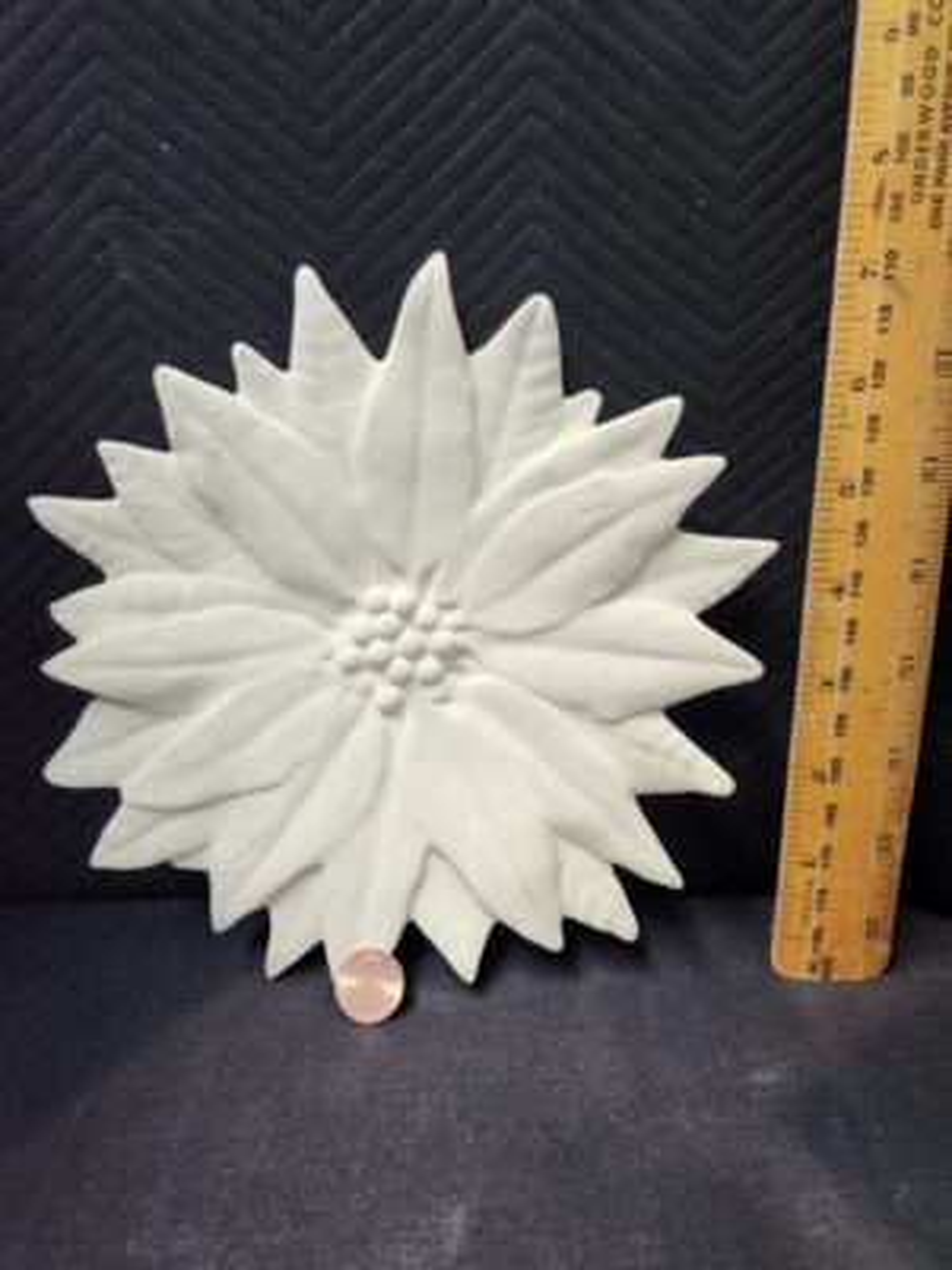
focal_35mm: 23
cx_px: 476
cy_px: 635
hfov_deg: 58.9
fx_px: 843
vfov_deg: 73.9
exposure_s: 1/120
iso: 400
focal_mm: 5.4
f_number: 1.8
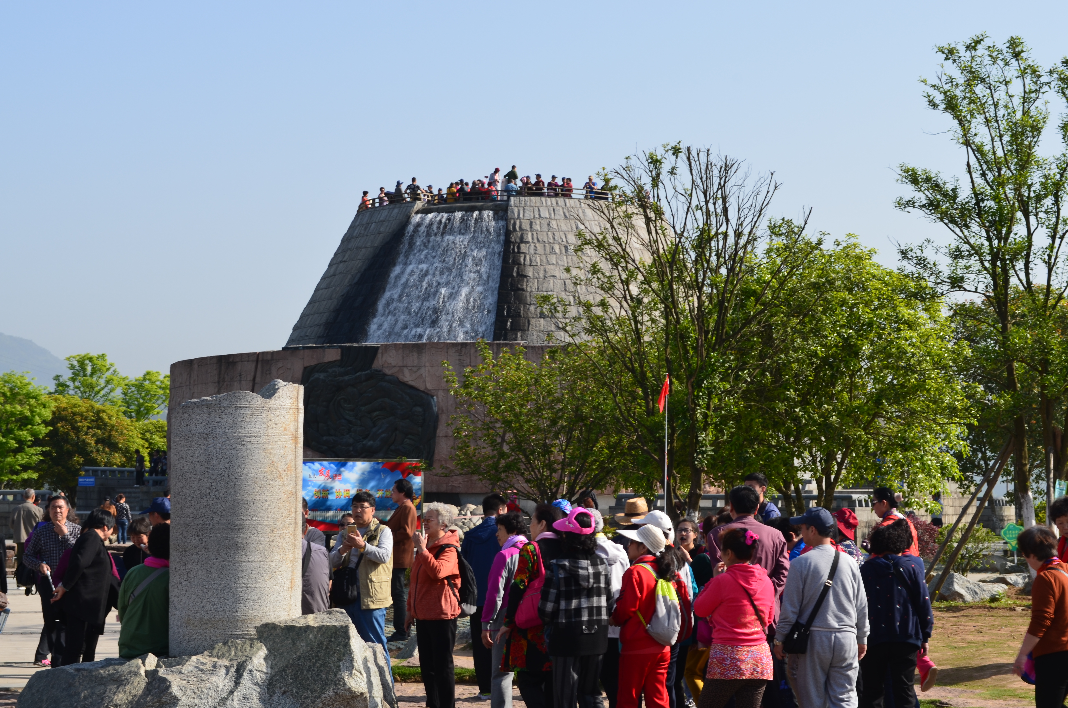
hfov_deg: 29.9
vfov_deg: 20.1
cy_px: 354
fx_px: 1998
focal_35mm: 68
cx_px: 534
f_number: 11
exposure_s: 1/125
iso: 110
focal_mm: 45
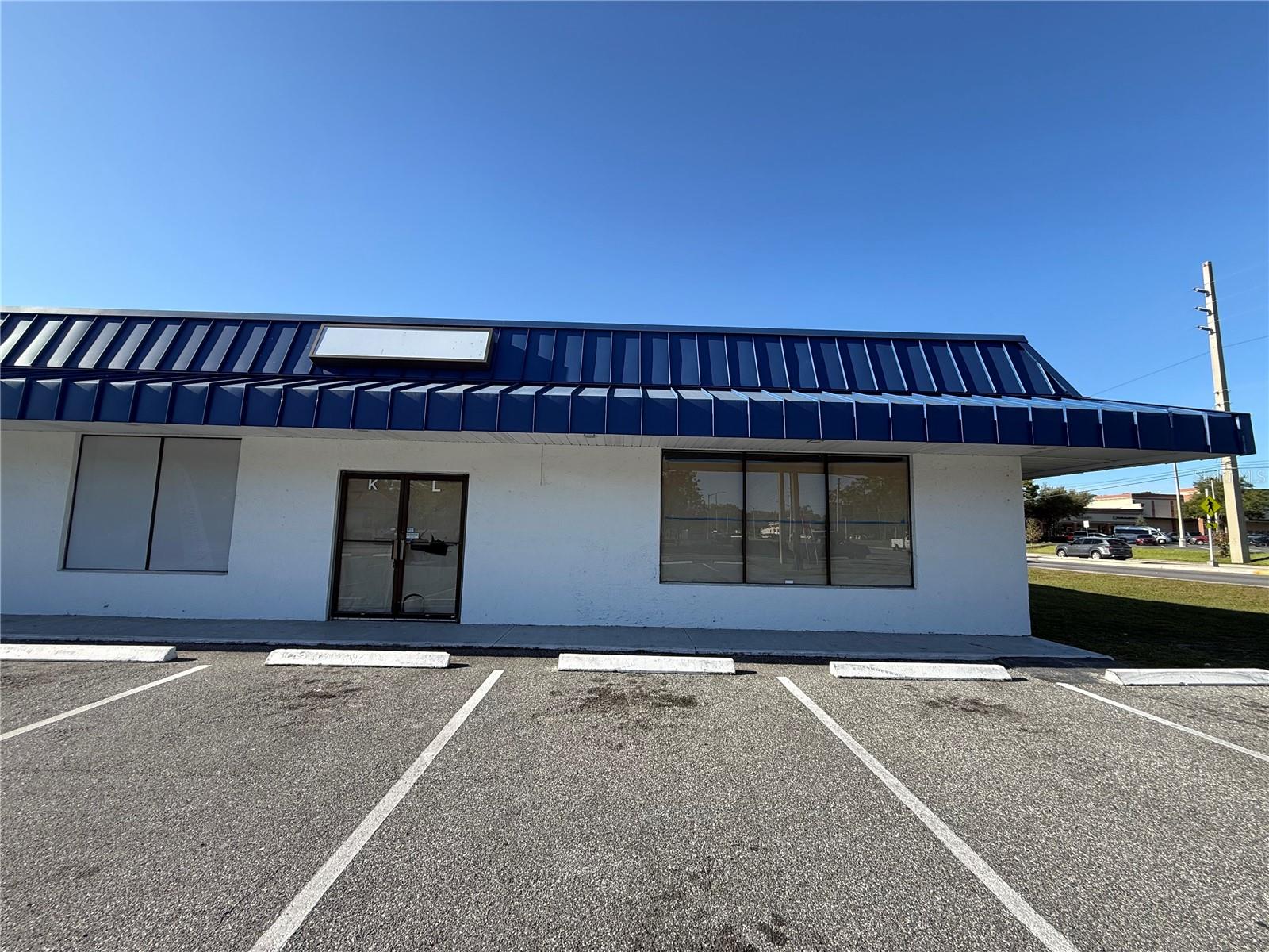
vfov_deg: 85.7
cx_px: 634
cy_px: 476
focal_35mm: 14
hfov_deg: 102.1
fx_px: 513
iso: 50
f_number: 2.2
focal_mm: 2.22
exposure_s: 1/928
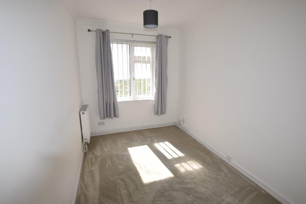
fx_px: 147
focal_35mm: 17
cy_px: 102
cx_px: 153
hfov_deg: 92.4
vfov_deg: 69.7
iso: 100
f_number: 4.5
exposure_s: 1/200
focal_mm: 11.5
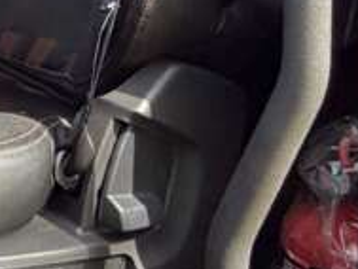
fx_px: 828
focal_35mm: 80
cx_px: -388
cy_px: -225
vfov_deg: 15.6
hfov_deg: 16.9
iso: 200
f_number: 2.2
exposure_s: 1/121
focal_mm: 2.22
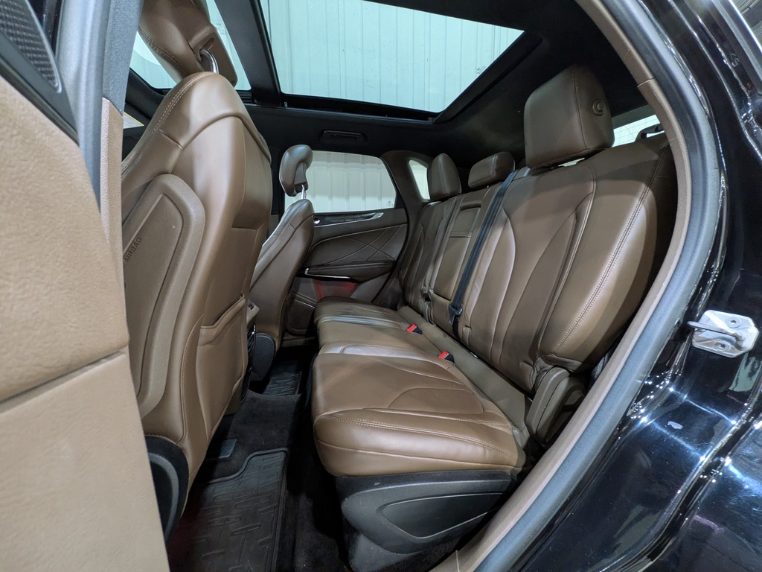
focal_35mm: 14
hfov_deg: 102.1
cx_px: 381
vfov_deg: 85.7
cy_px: 286
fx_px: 308
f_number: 2.2
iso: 388
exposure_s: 1/33.3
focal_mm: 1.83
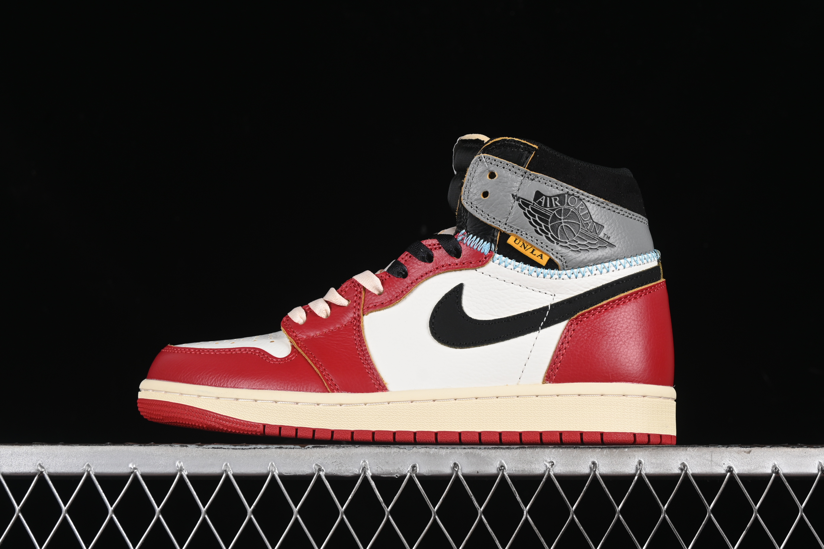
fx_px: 1717
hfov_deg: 27.0
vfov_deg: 18.2
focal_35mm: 75
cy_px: 274
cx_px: 412
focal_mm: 50
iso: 160
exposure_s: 1/80
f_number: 8
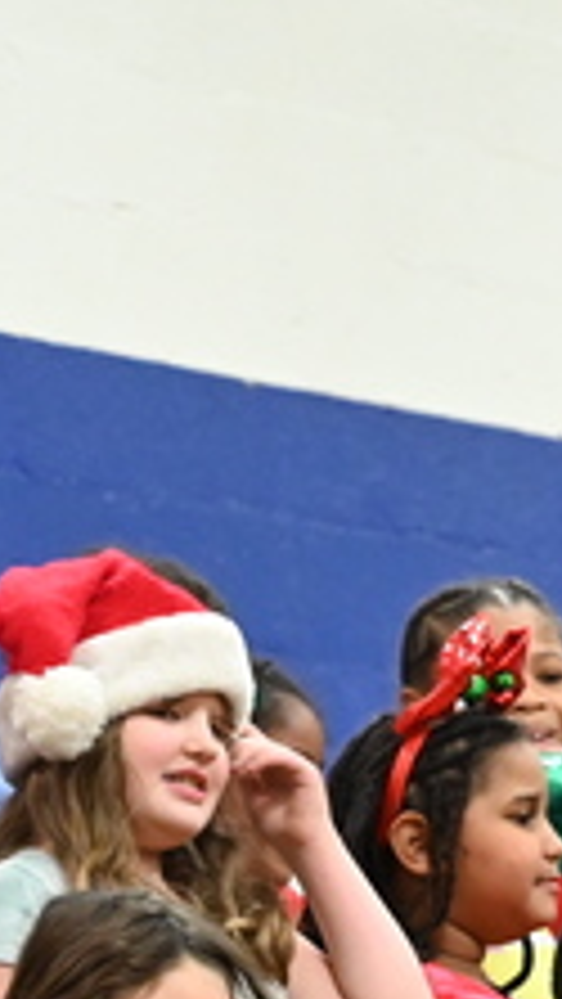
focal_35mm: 338
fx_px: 8948
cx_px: 1646
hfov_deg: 3.5
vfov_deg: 6.4
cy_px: 1154
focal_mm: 70
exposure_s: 1/125
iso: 3200
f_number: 4
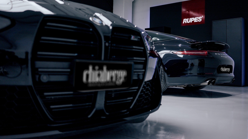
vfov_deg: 31.9
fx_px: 243
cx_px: 124
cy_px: 58
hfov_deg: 54.0
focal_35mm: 37
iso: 1000
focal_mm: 35
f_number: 2.8
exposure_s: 1/250
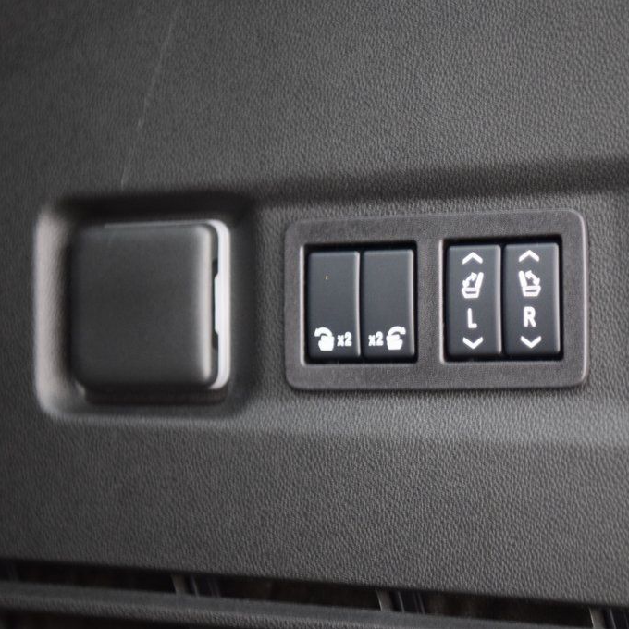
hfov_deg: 14.6
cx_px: 413
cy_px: 314
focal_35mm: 119
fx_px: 2446
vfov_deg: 14.7
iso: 1600
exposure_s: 1/5
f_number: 2.8
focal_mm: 62
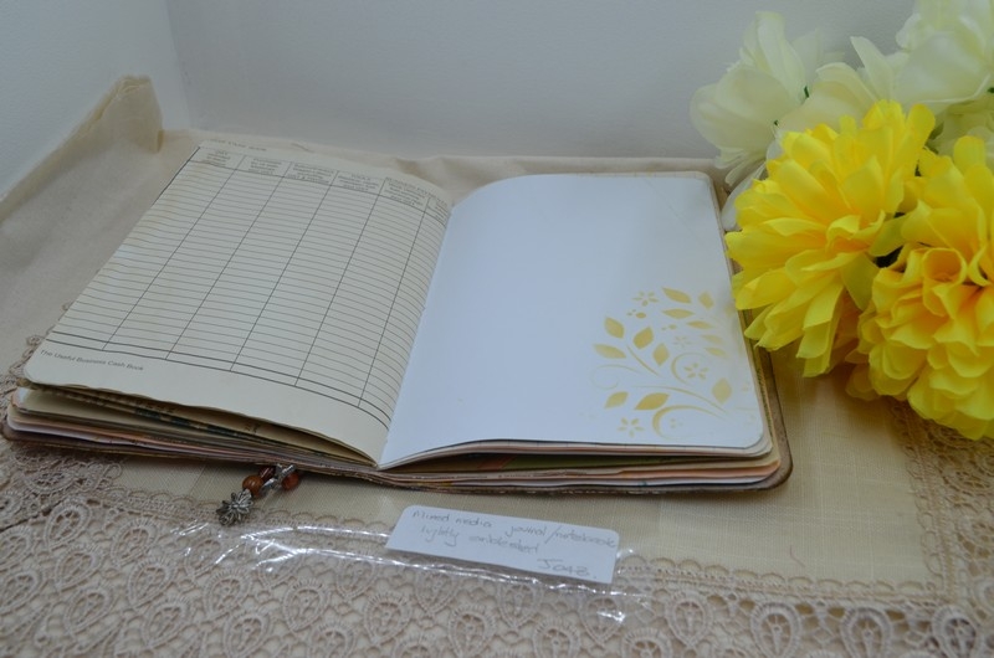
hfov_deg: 57.3
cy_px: 329
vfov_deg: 39.8
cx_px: 497
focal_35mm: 33
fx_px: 909
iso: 320
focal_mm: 22
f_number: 8
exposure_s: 1/60
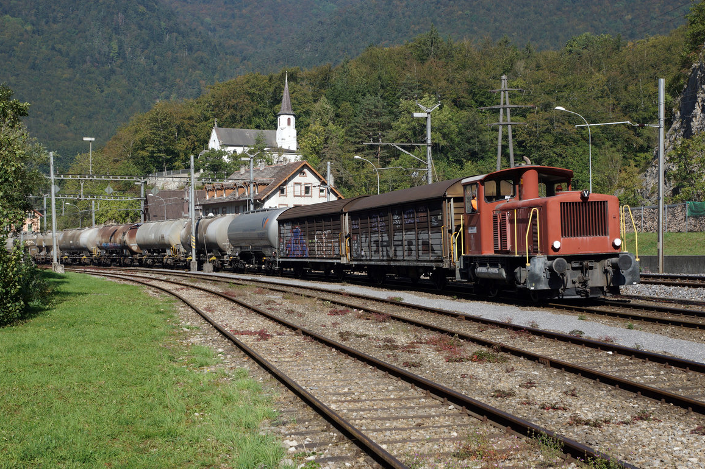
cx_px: 352
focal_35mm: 55
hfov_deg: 36.6
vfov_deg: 24.8
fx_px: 1067
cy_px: 235
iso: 200
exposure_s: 1/500
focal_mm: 35
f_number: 8
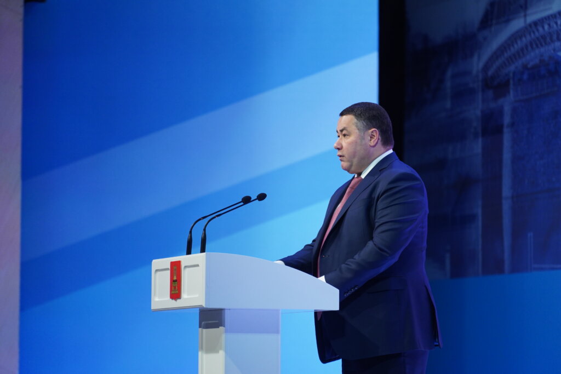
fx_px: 2696
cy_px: 187
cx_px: 280
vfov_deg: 7.9
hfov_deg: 11.9
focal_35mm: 173
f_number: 2.8
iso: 2500
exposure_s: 1/200
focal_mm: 173
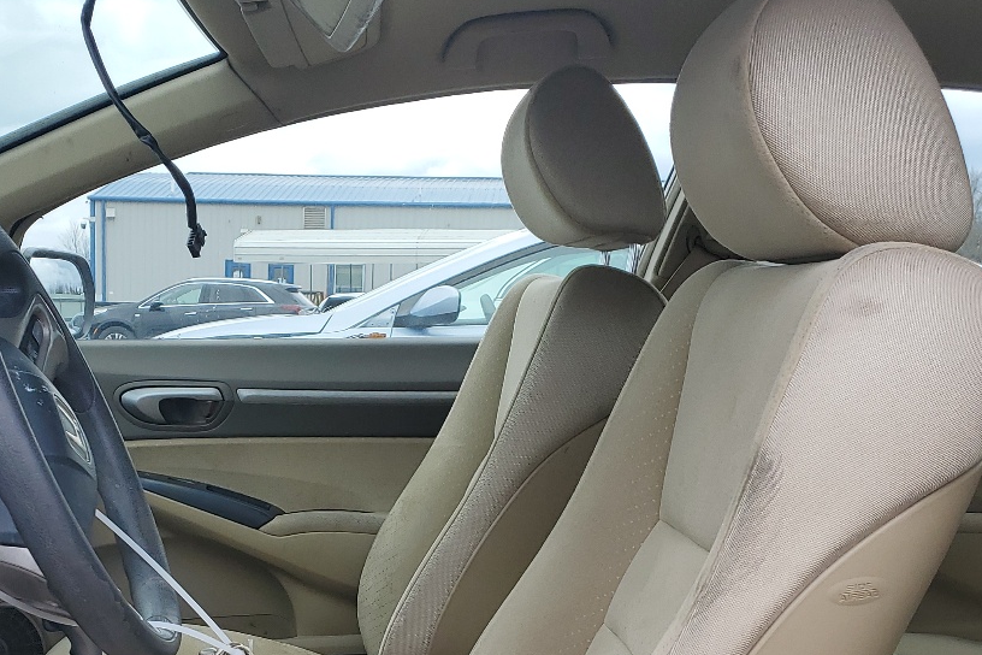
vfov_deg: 24.6
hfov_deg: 36.9
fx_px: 1446
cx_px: 286
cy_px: 620
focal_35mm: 53
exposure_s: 1/625
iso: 50
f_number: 1.5
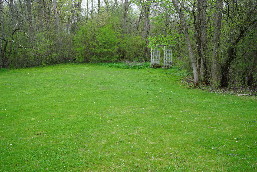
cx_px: 128
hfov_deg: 55.1
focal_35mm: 34
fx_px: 246
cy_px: 86
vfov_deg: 38.4
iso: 100
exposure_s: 1/60
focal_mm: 23
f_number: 5.6
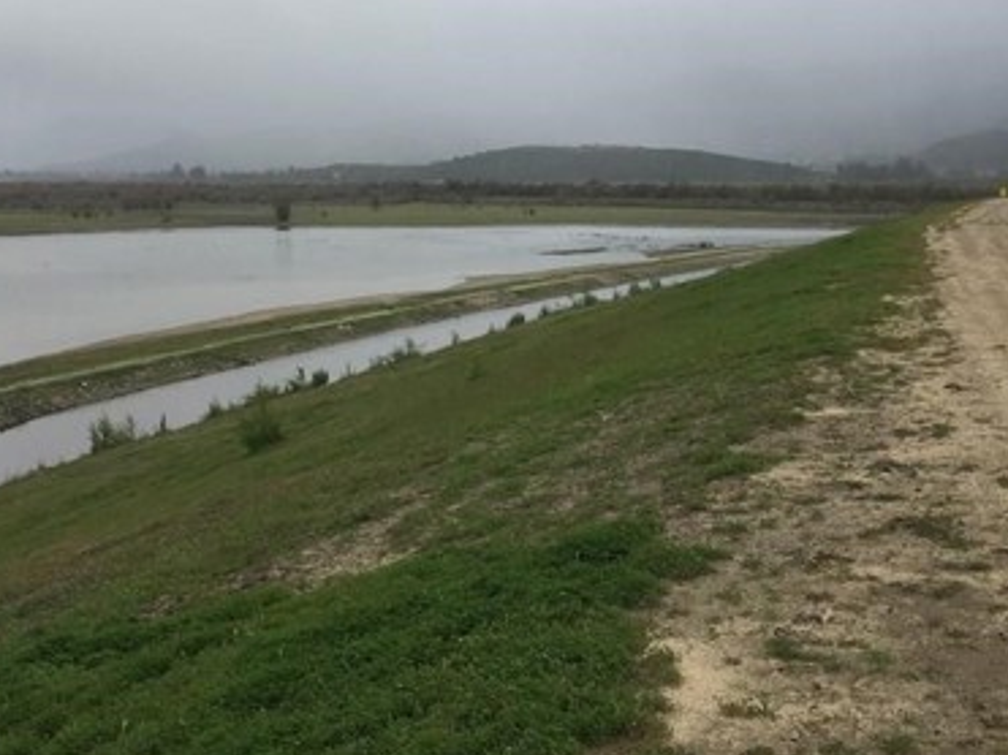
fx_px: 1456
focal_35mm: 50
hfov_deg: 38.2
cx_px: 486
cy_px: 247
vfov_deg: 28.9
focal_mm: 4.15
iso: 25
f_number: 2.2
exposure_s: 1/1374
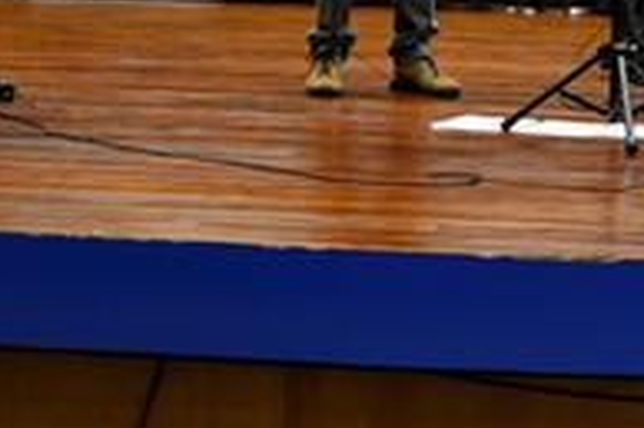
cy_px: -307
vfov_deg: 10.0
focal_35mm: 130
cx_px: 677
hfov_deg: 15.4
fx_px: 2325
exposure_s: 1/15
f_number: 3.8
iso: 450
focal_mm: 21
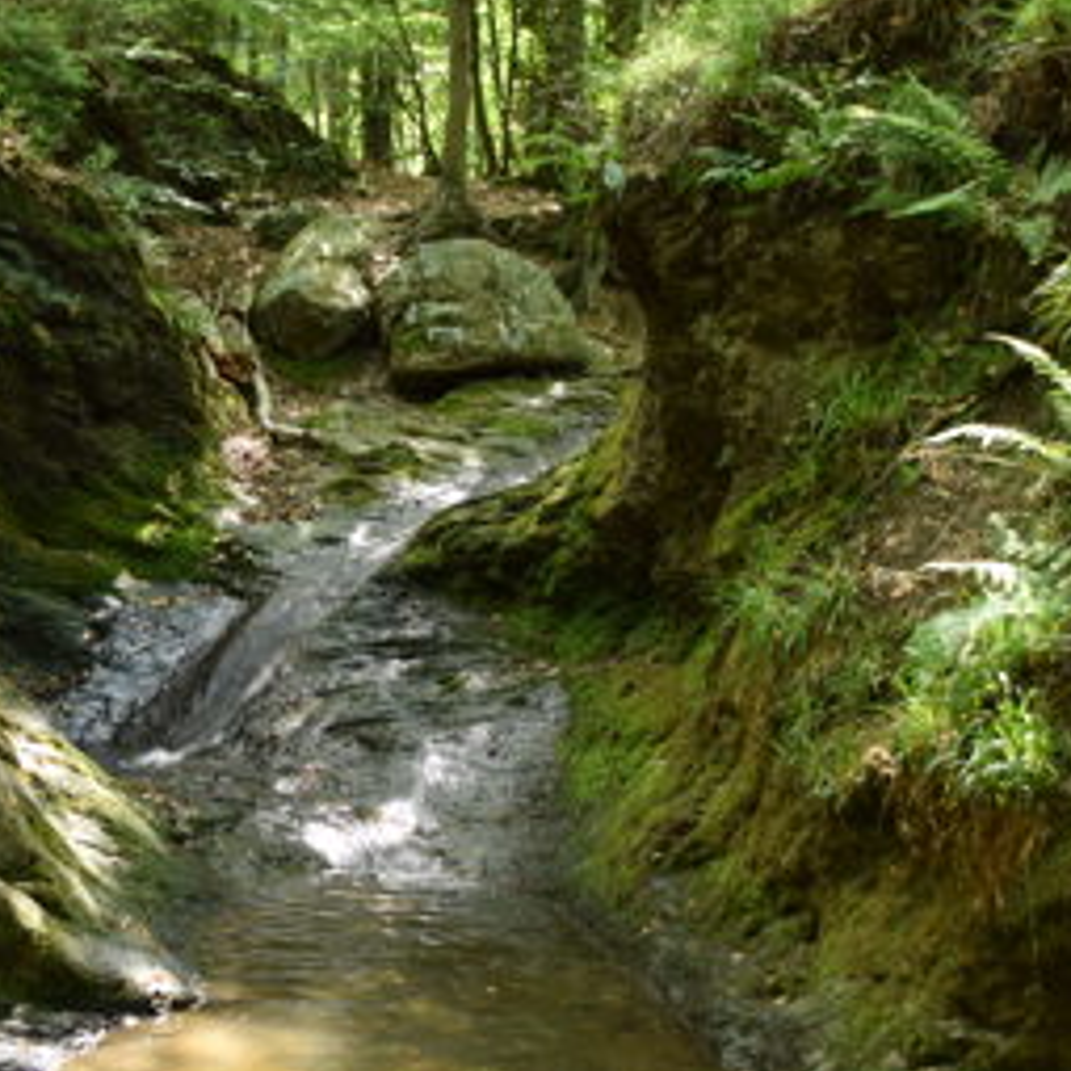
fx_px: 1820
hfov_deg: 32.8
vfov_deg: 32.8
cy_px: 552
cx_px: 521
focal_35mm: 52
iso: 160
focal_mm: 26
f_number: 6.3
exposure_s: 1/20
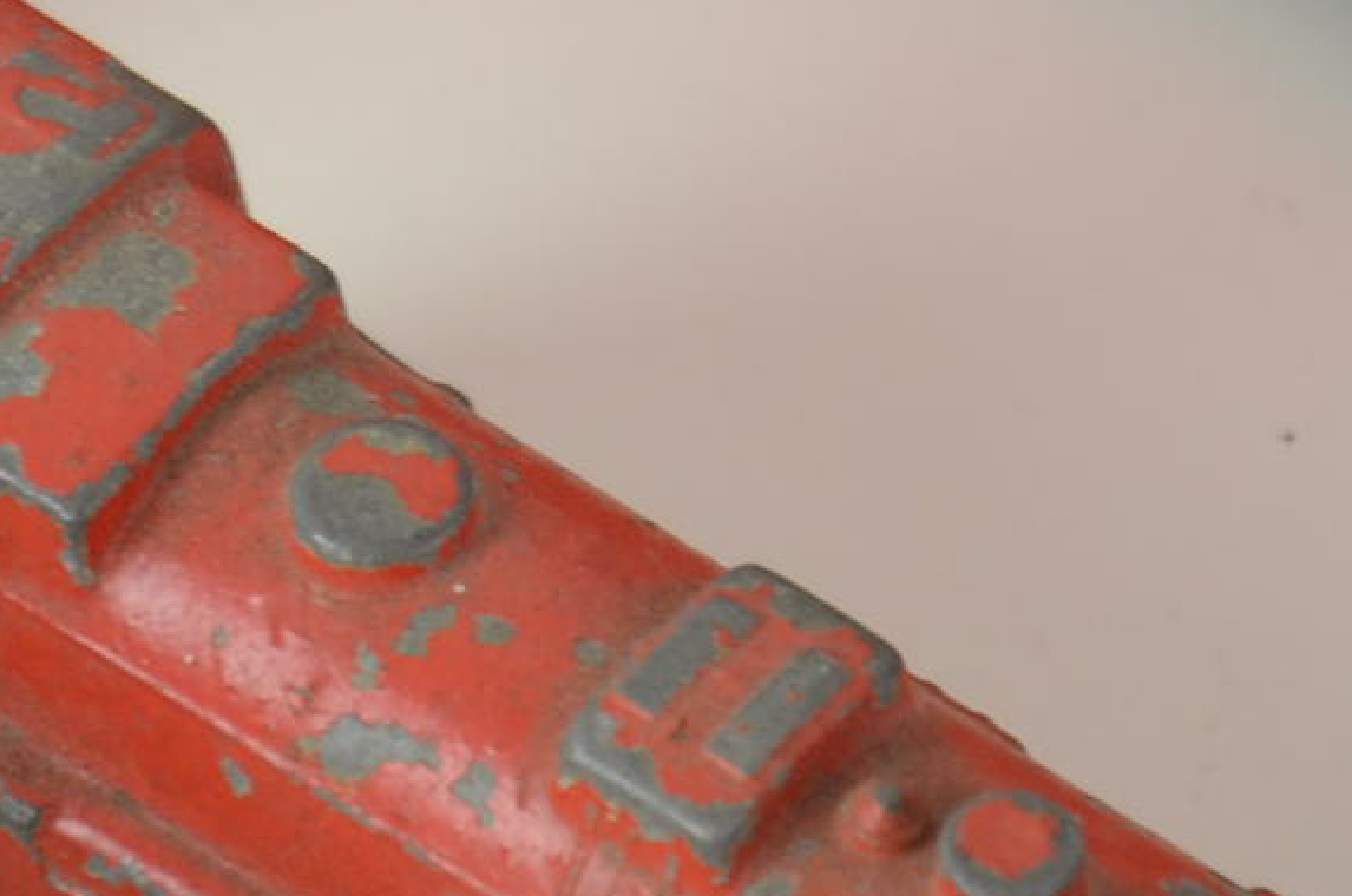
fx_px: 25388
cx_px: 654
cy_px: -597
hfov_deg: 3.1
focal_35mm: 677
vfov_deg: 2.0
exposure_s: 1/60
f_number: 5.6
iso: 500
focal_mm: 105
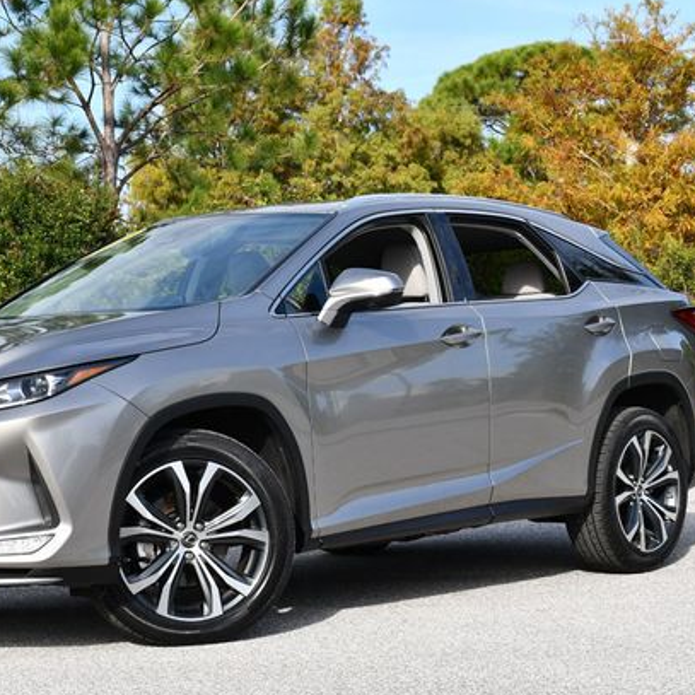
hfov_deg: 20.8
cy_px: 360
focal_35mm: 83
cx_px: 227
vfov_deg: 20.9
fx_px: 1885
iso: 140
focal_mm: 31
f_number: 8
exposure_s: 1/250
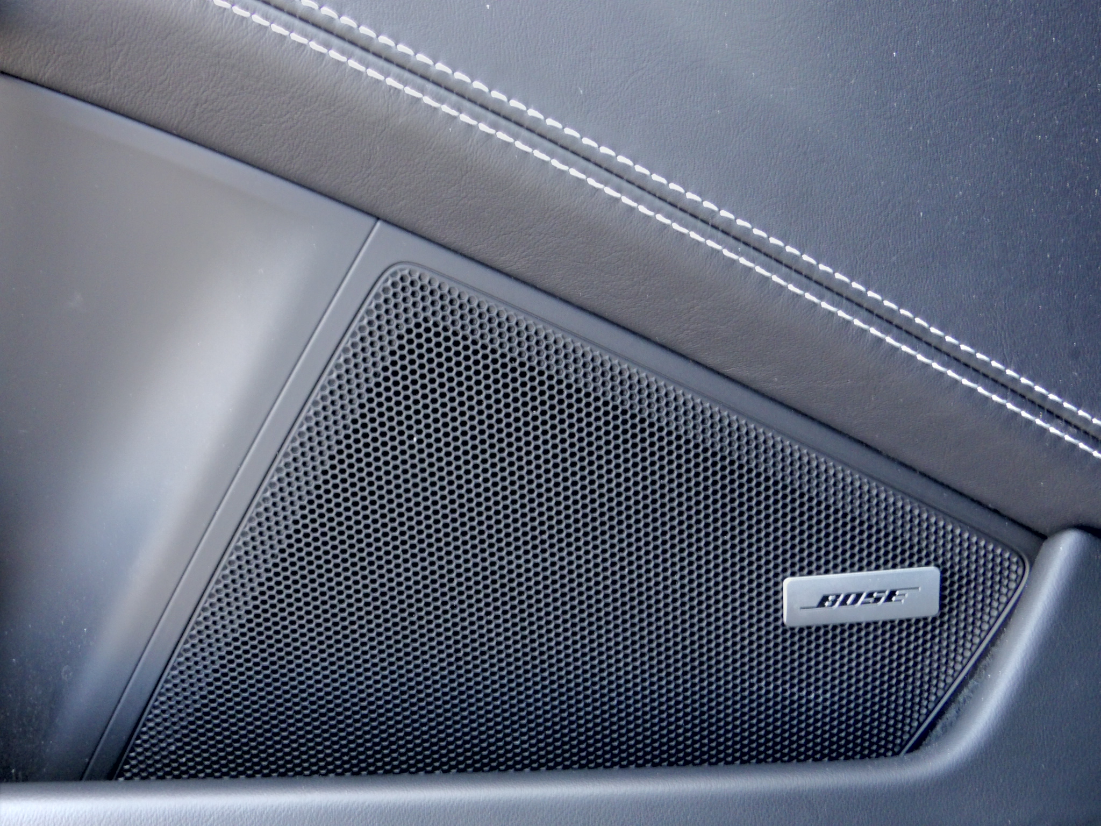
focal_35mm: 34
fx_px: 1081
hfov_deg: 54.0
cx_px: 550
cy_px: 413
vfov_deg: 41.8
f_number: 4.5
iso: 314
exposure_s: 1/7
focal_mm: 6.2
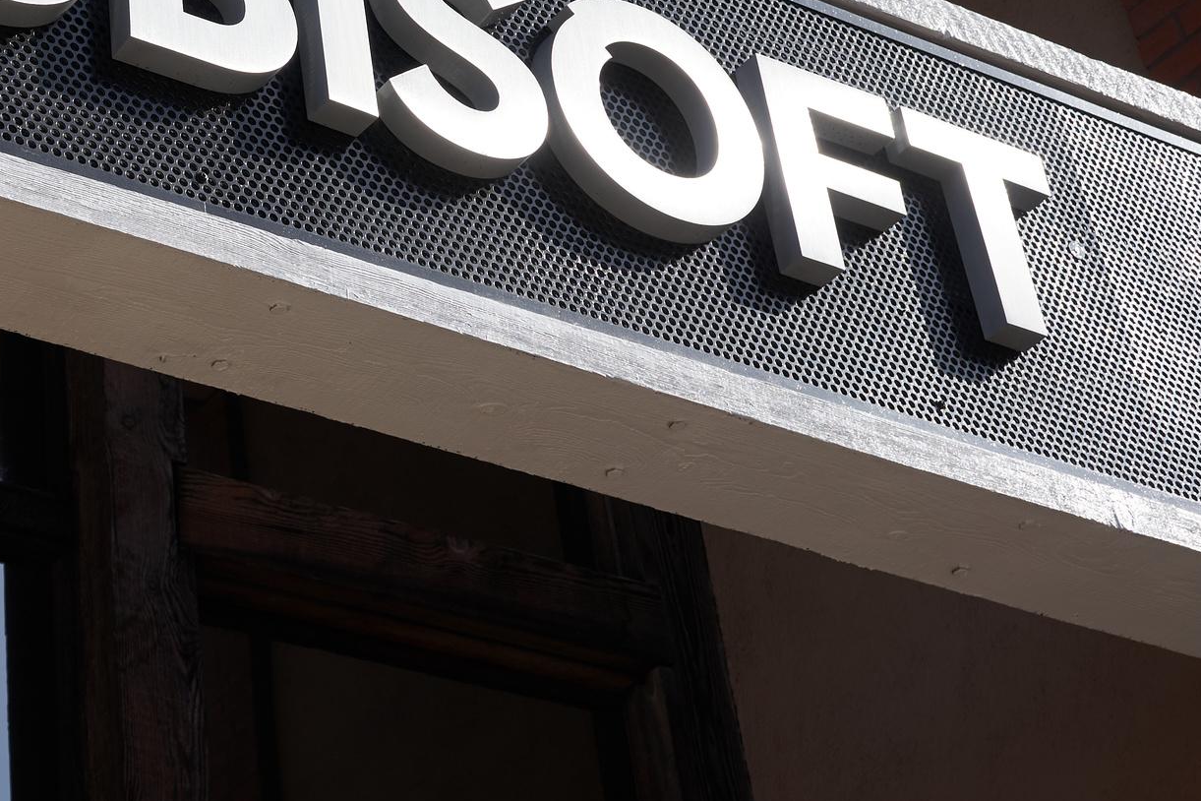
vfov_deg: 15.7
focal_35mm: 86
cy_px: 51
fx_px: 2869
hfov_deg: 23.1
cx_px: 153
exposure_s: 1/250
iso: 100
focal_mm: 35
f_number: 8
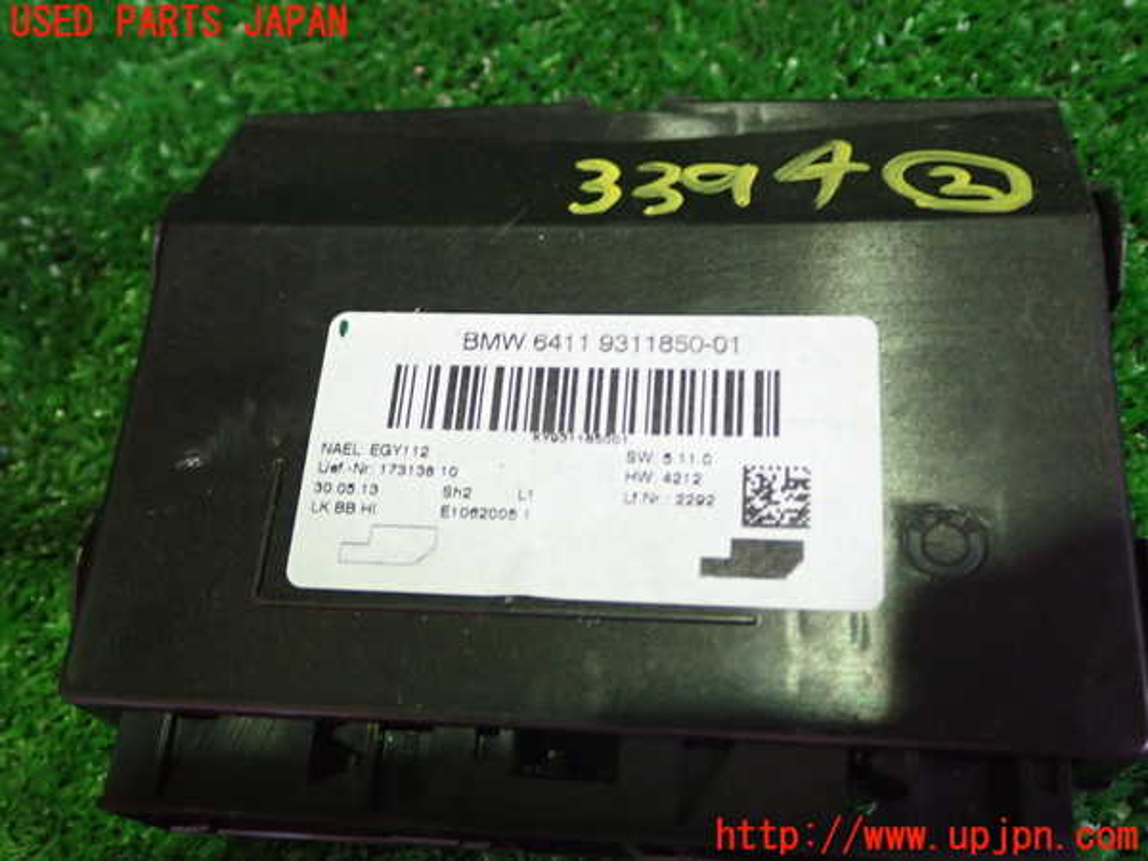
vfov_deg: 37.7
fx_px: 1260
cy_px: 430
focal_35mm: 38
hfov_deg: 49.0
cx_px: 574
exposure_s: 1/40
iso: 640
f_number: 2.7
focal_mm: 6.83
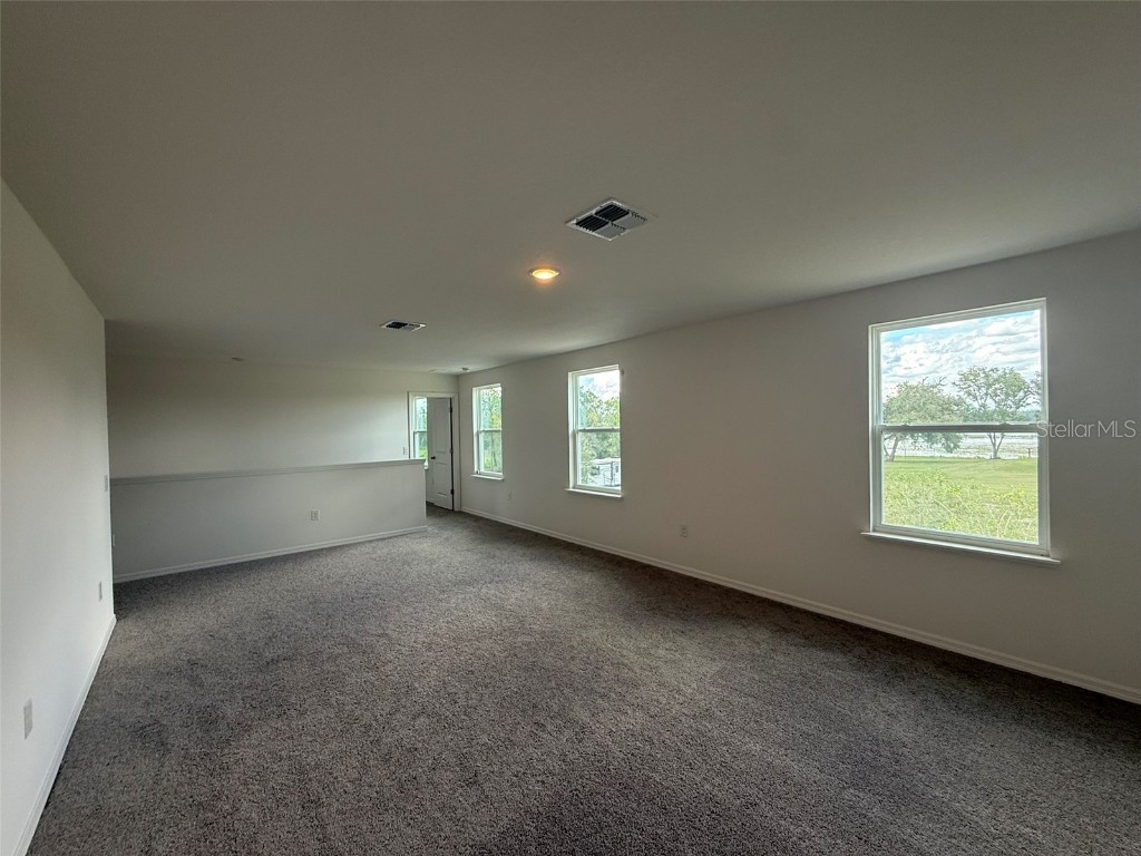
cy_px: 428
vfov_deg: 85.7
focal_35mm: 14
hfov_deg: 102.1
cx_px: 570
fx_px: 461
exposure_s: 1/120
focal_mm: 2.22
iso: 125
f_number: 2.2
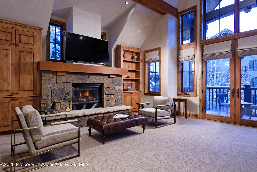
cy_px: 86
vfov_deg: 57.3
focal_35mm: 22
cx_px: 128
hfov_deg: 78.6
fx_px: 157
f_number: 6.3
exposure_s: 1/20
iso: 1000
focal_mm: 22
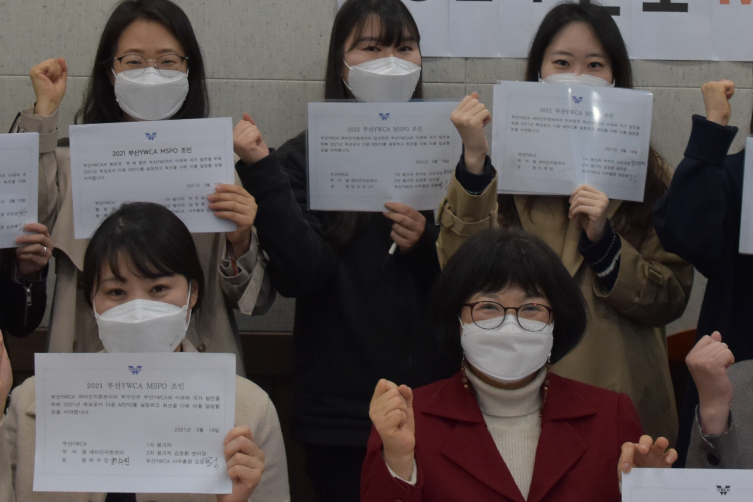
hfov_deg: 25.5
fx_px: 1658
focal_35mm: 79
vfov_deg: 16.9
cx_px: 481
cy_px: 27
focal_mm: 21
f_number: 5.6
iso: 1000
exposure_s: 1/125
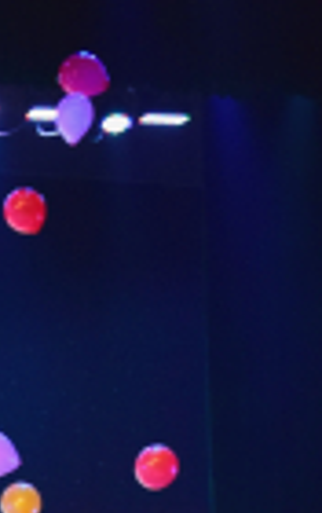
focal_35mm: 181
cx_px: -402
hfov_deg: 6.9
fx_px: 2531
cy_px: 773
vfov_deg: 11.1
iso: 3200
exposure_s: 1/160
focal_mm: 26
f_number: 4
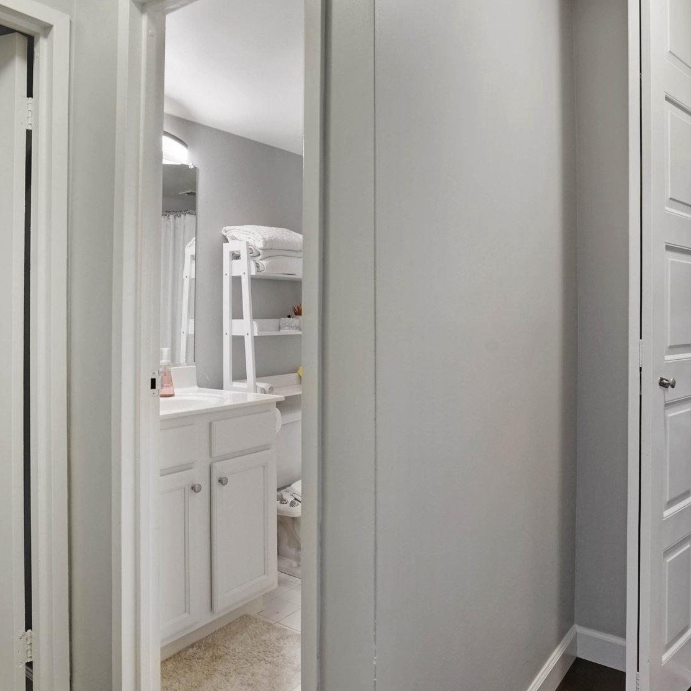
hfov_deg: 62.9
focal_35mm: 25
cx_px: 349
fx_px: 565
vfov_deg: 62.8
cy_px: 316
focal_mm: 16
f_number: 8
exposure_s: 1/20
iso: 1250
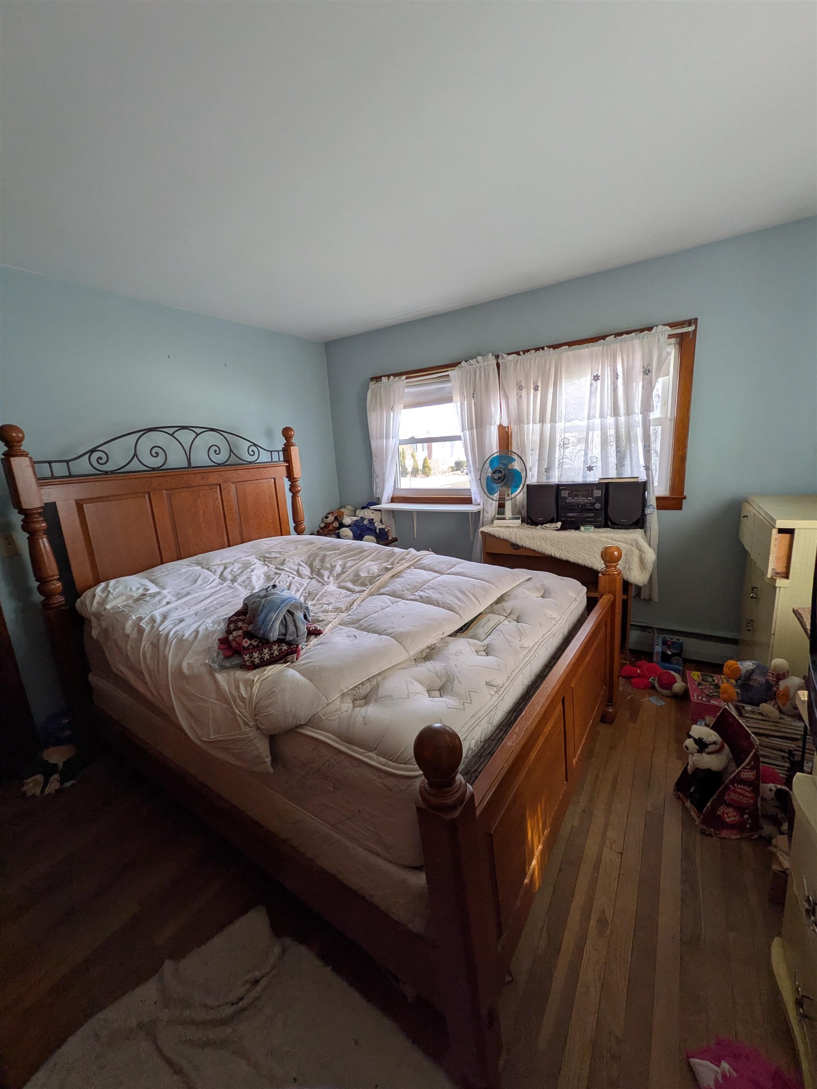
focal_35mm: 14
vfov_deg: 102.1
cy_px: 544
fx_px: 440
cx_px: 408
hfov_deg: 85.7
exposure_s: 1/120
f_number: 2.2
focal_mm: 1.83
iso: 77
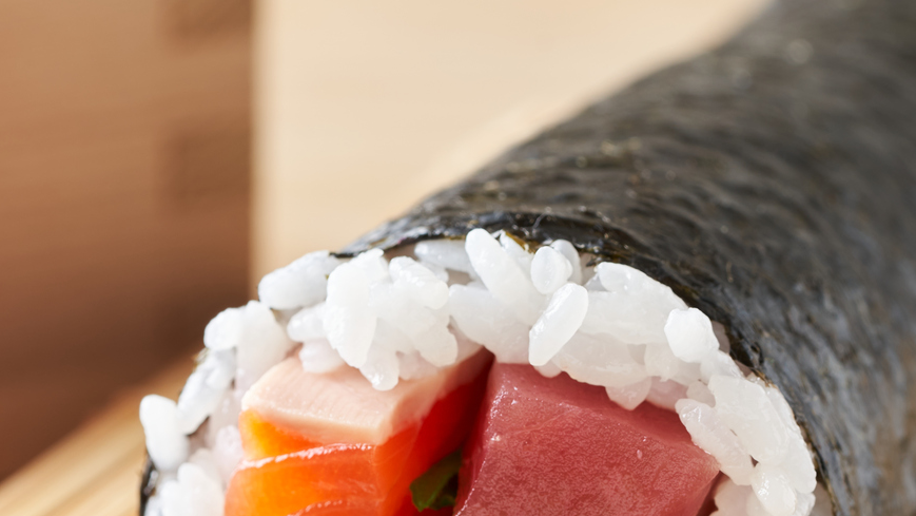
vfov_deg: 5.6
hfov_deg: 9.9
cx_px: 223
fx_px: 5271
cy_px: 543
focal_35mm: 217
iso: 100
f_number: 7.1
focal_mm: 90
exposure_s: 1/125
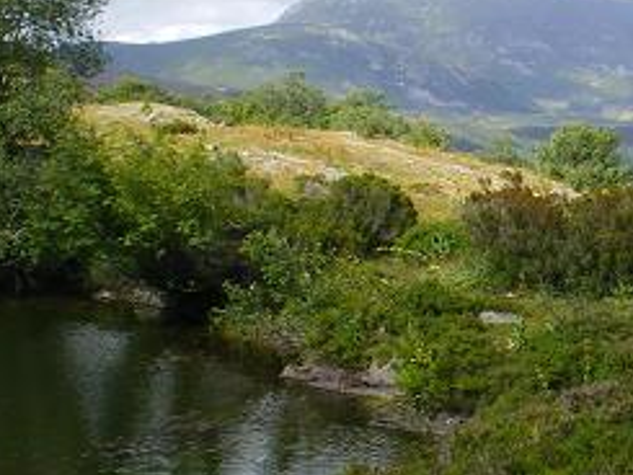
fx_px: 1500
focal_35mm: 82
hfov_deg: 23.0
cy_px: 369
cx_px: 615
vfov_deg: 17.9
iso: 64
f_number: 4.6
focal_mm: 6.3
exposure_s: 1/200
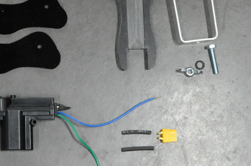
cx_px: 17
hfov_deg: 13.4
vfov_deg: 9.0
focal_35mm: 152
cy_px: 56
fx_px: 1058
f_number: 8
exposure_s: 1/30
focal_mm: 46
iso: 2500
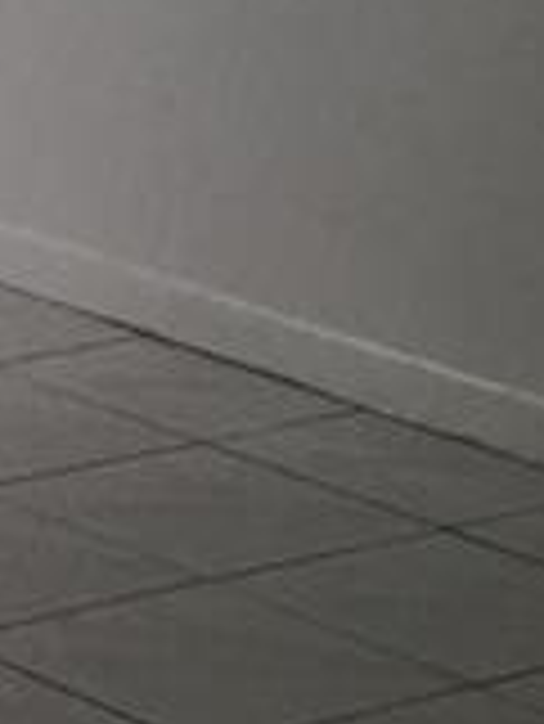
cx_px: -1003
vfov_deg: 9.0
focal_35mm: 216
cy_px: -166
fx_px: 4520
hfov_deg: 6.4
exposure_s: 1/30
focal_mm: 4.15
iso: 32
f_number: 2.2
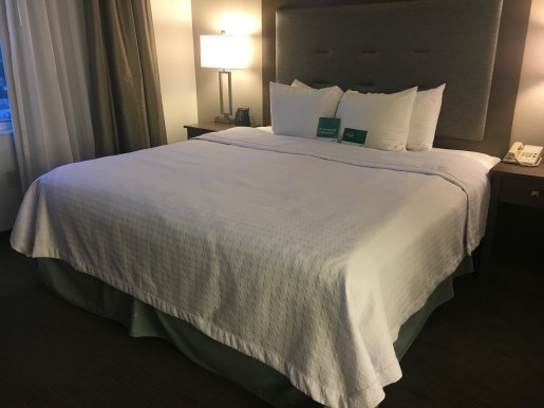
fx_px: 456
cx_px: 272
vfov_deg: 48.2
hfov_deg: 61.7
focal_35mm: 29
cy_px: 204
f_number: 2.2
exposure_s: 1/30
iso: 100
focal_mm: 4.15
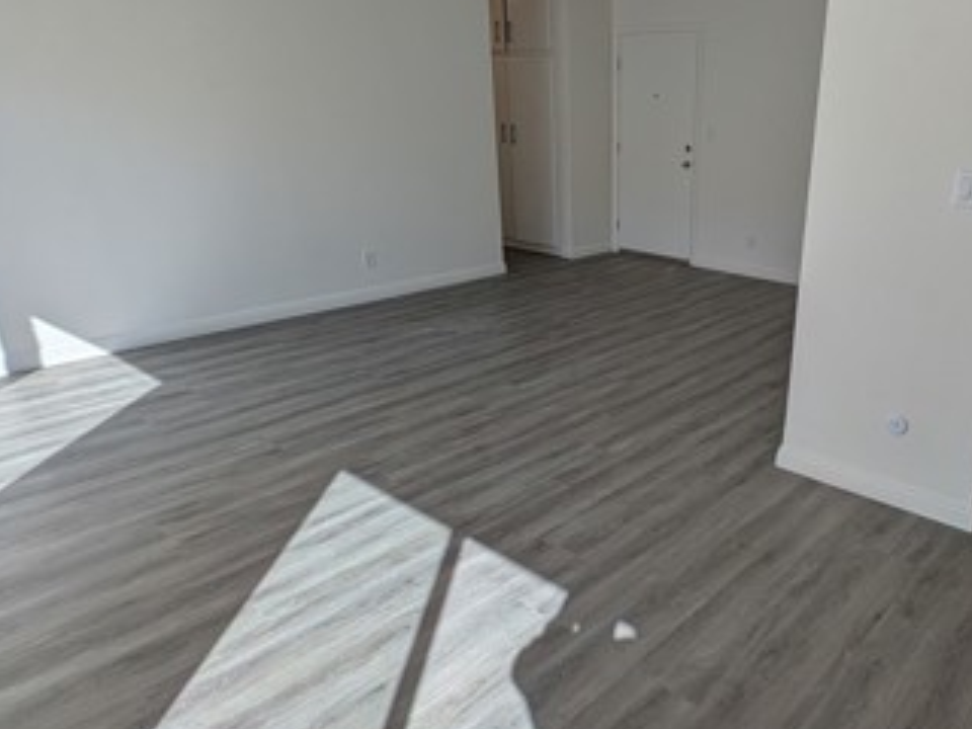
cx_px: 647
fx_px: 674
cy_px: 387
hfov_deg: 69.6
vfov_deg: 56.8
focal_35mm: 24
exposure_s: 1/1138
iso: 42
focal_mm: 2.23
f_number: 1.95
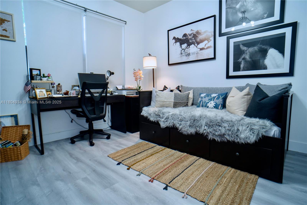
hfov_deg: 90.0
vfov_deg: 67.4
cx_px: 154
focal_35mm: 18
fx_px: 153
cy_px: 102
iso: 160
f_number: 3.5
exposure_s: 1/60
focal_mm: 18
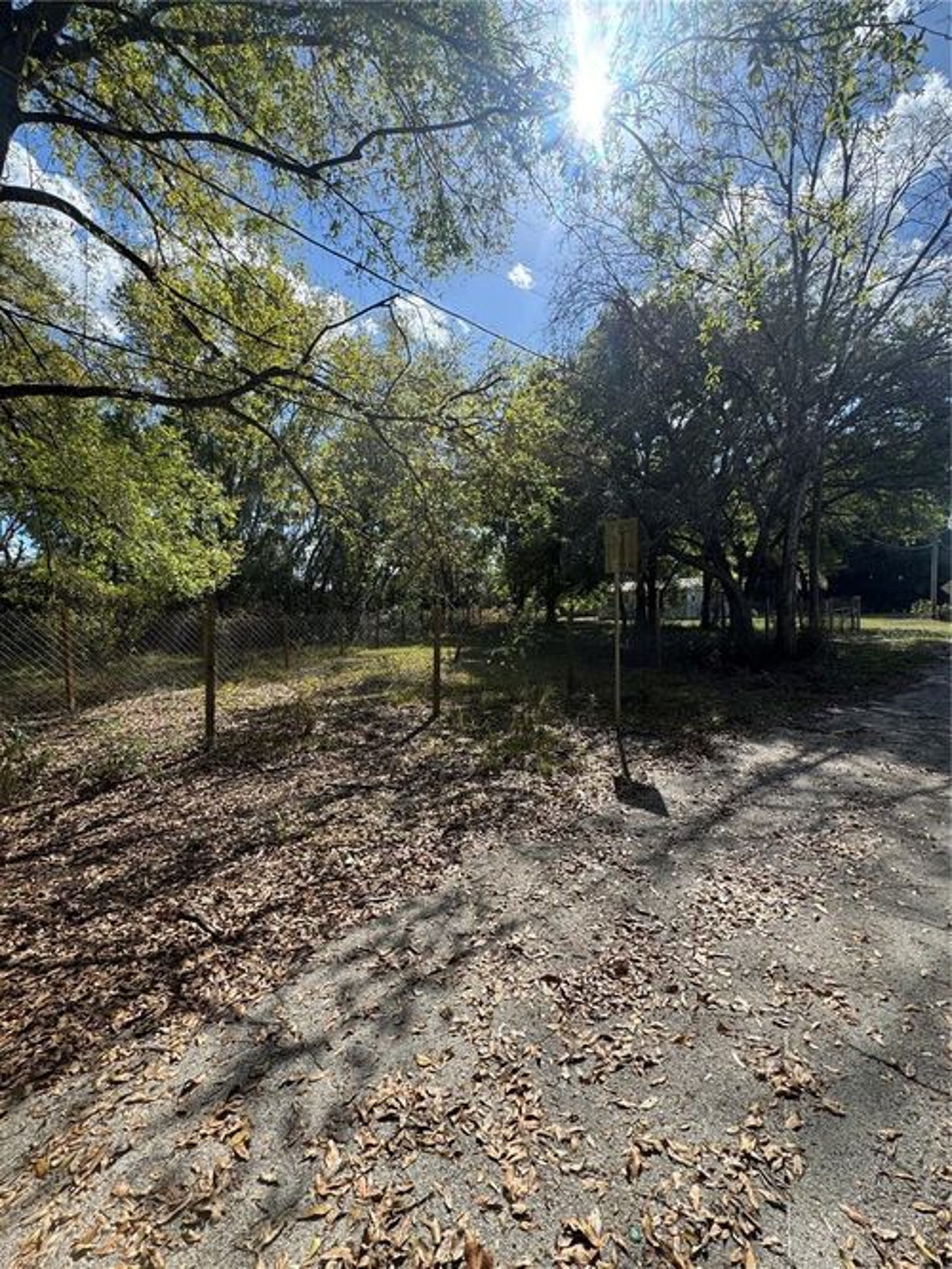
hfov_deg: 85.7
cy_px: 634
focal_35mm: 14
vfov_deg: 102.1
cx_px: 476
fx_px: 514
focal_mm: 2.22
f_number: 2.2
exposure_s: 1/980
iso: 50
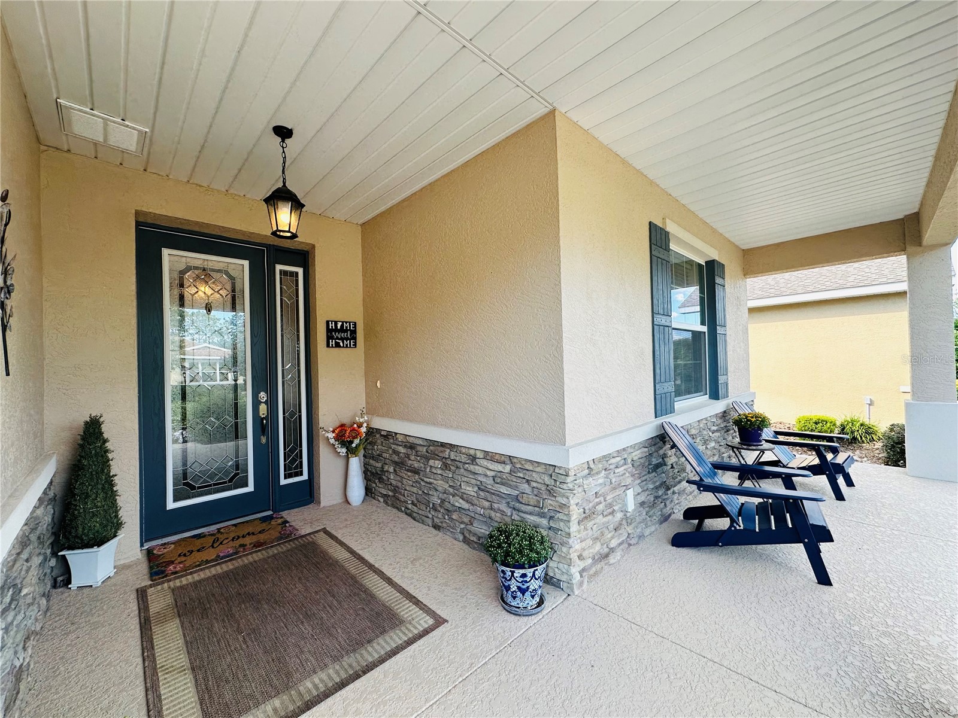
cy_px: 359
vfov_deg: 85.7
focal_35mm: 14
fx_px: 387
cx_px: 479
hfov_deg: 102.1
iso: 50
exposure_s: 1/120
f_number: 2.2
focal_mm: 2.22
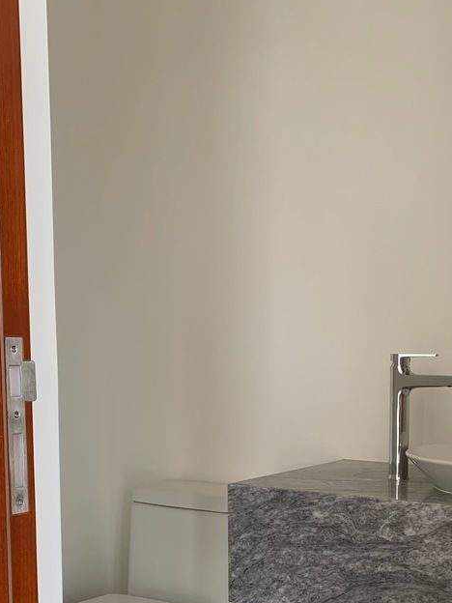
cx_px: 353
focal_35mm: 50
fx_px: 871
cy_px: 464
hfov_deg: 28.6
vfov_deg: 37.1
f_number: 1.8
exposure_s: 1/121
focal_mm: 4.25
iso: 50
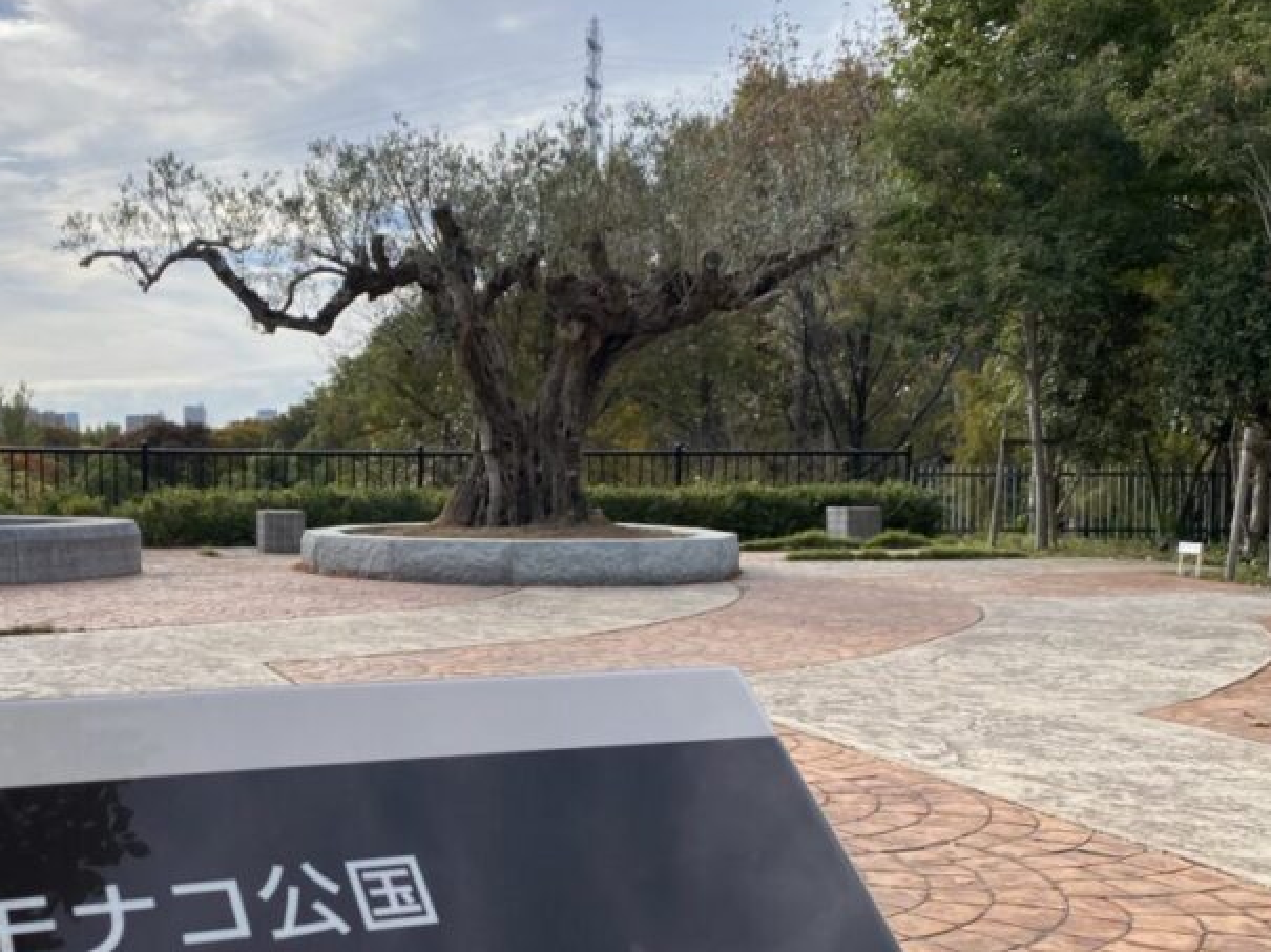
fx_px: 1615
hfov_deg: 42.1
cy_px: 581
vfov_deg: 32.7
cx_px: 370
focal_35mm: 44
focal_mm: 4.25
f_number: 1.8
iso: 32
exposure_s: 1/2890
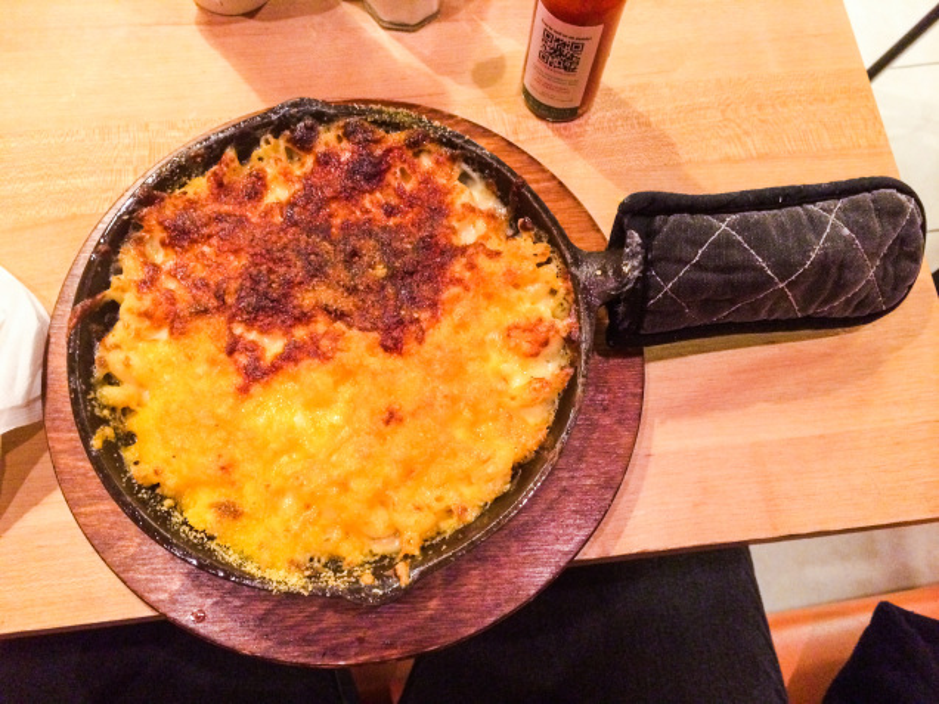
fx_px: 814
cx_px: 470
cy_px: 352
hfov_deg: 60.0
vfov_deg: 46.8
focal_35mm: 30
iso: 400
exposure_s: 1/15
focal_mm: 4.12
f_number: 2.2
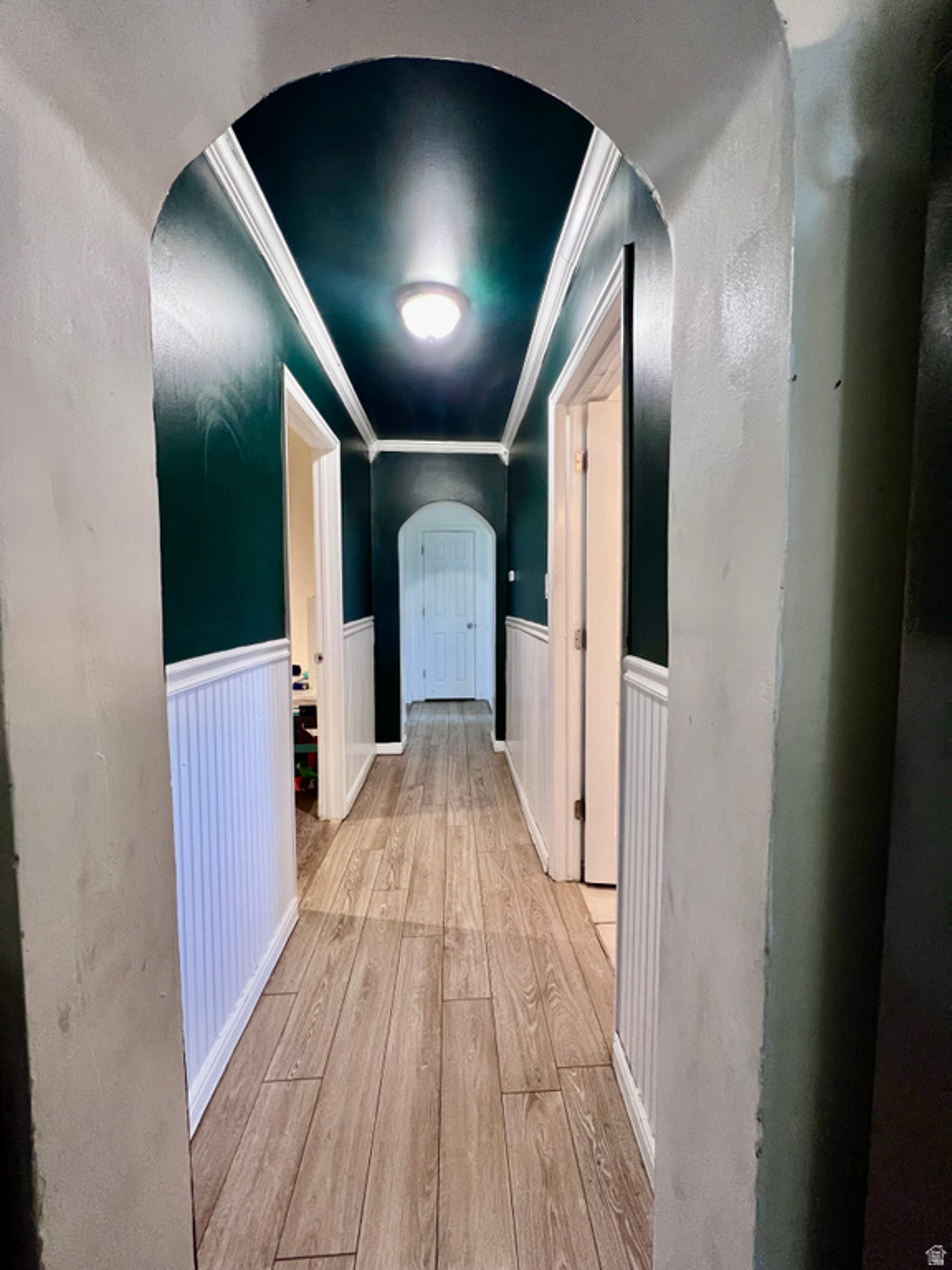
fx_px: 477
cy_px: 635
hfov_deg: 89.9
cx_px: 476
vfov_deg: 106.2
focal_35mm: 13
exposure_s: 1/60
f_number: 1.8
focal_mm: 1.57
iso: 400
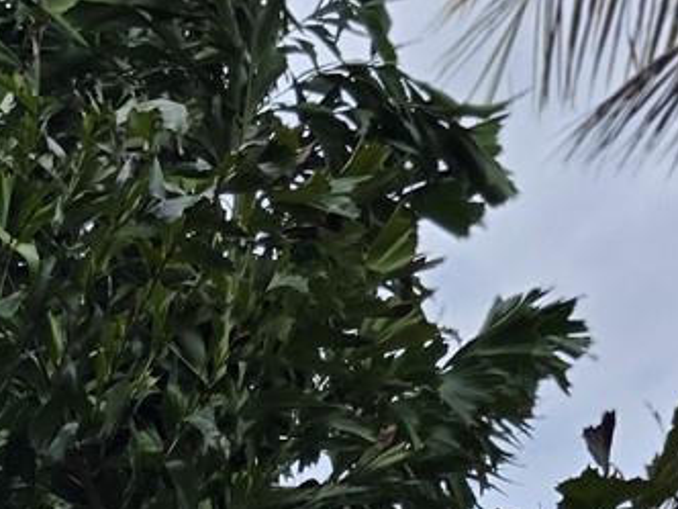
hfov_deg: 14.8
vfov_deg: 11.3
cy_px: 1192
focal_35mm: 111
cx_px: -635
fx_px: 2174
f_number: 1.7
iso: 12
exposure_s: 1/907
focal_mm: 6.3
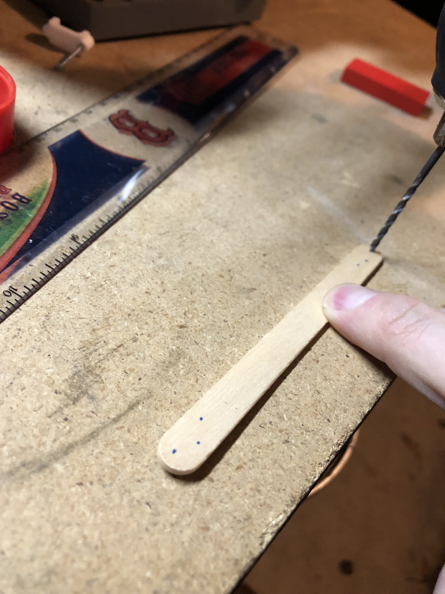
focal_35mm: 28
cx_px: 222
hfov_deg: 49.7
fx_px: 480
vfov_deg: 63.4
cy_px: 297
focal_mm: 3.99
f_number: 1.8
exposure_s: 1/15
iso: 80
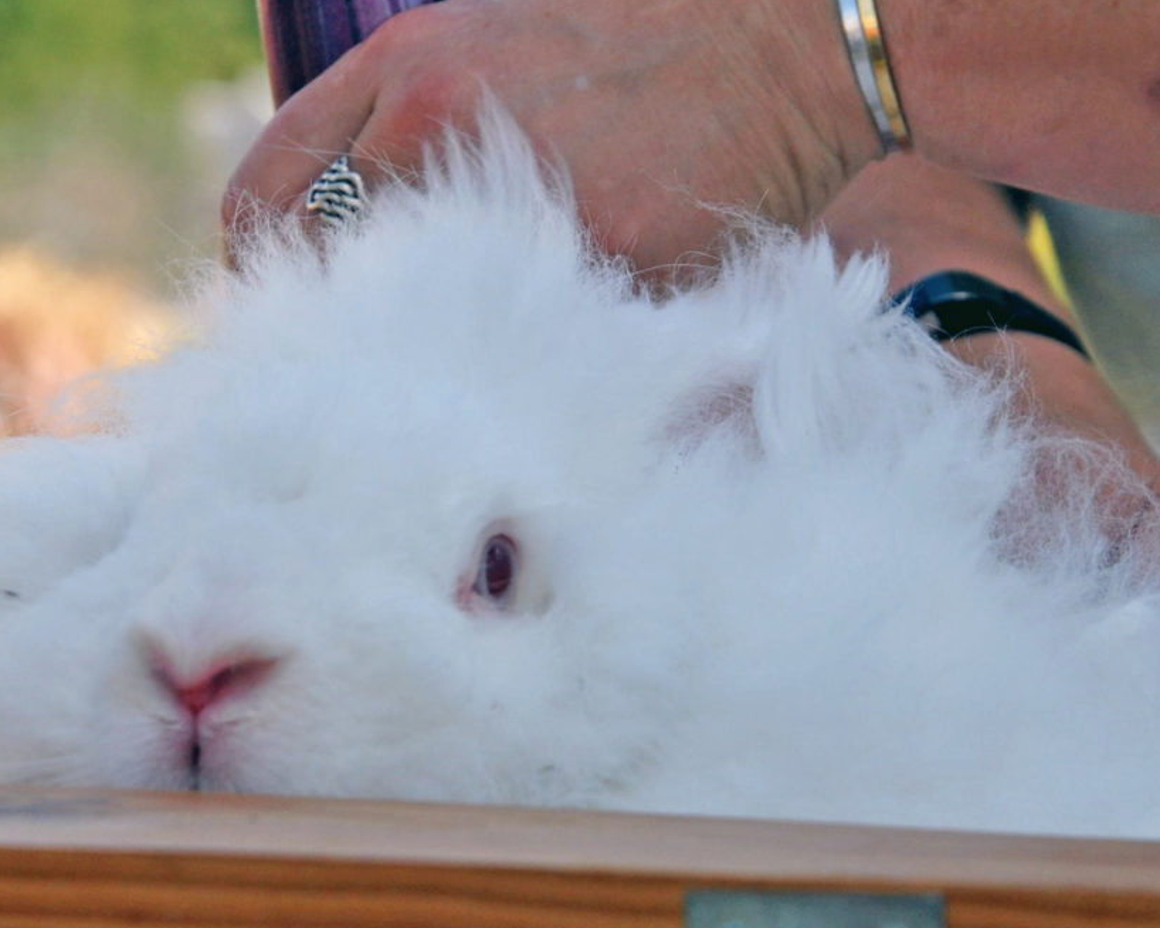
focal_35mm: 240
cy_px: 435
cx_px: 689
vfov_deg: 6.4
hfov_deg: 8.1
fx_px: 8238
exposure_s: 1/500
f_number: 5.6
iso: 200
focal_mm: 68
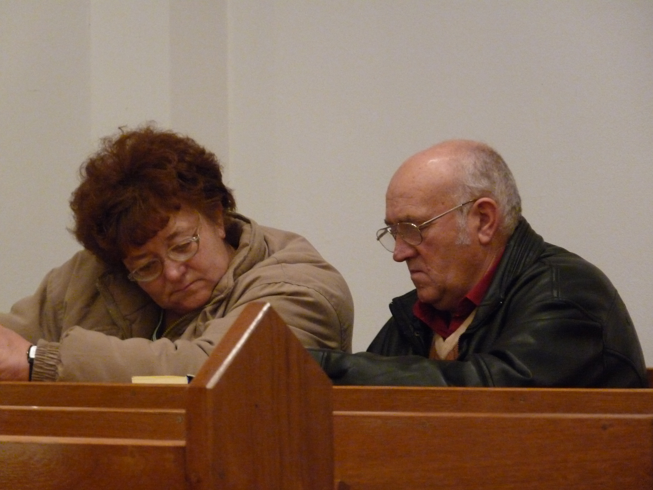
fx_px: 4376
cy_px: 245
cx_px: 326
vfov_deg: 6.4
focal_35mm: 232
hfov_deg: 8.5
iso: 800
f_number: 3.7
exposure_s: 1/20
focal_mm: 41.2
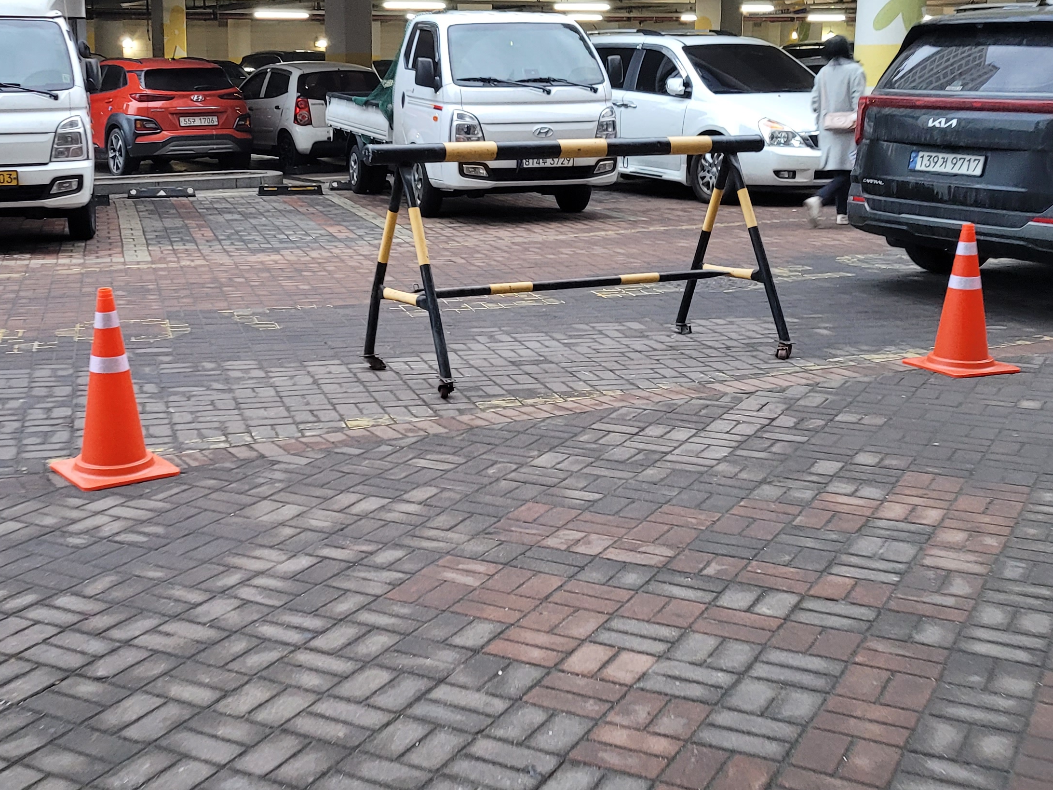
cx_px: 356
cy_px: 325
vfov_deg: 30.2
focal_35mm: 48
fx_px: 1460
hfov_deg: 39.2
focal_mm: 5.4
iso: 200
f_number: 1.8
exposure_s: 1/40
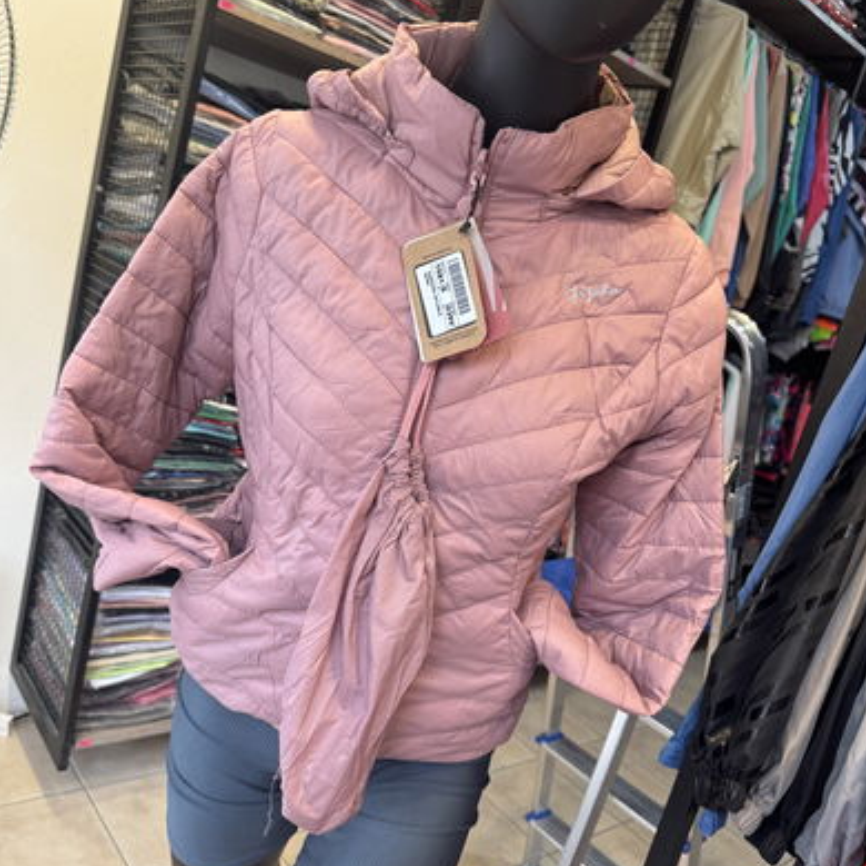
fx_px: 821
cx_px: 437
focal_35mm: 29
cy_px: 454
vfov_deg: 55.6
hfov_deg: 55.6
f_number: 1.78
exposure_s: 1/100
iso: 200
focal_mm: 6.76
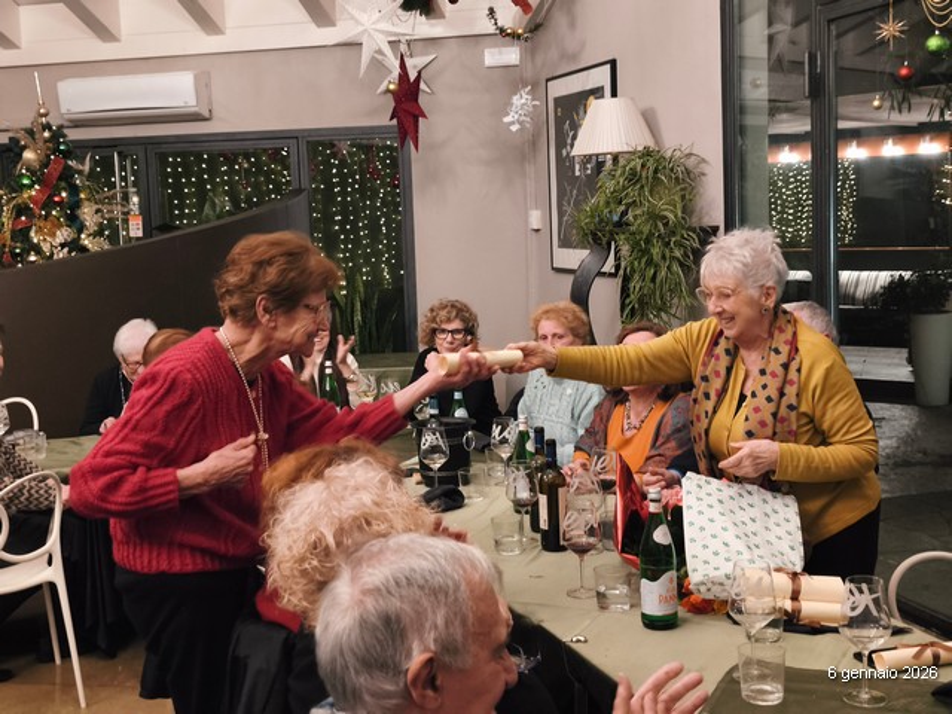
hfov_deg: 41.2
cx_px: 476
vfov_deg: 31.5
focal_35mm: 46
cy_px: 357
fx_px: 1265
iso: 1250
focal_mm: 6.18
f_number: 1.65
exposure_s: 1/33.3
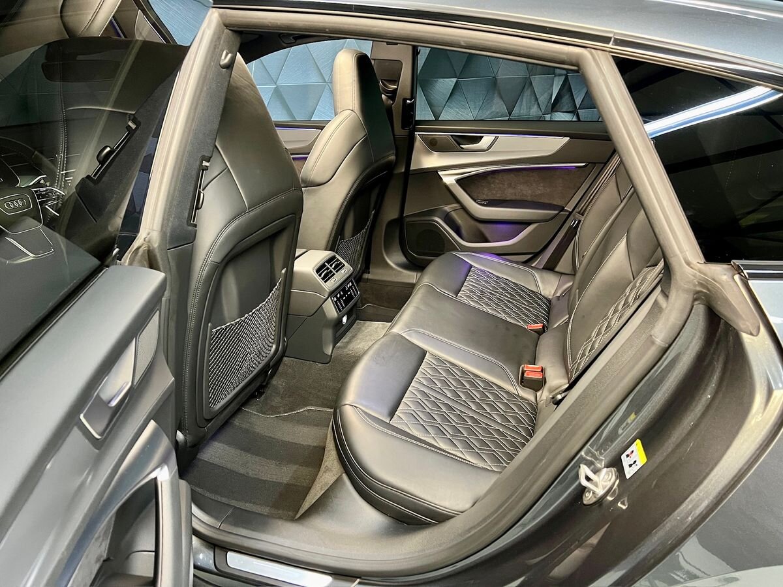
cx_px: 392
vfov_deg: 53.1
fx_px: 588
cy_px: 294
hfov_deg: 67.3
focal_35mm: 26
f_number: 1.5
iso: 500
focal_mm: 5.7
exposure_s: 1/49
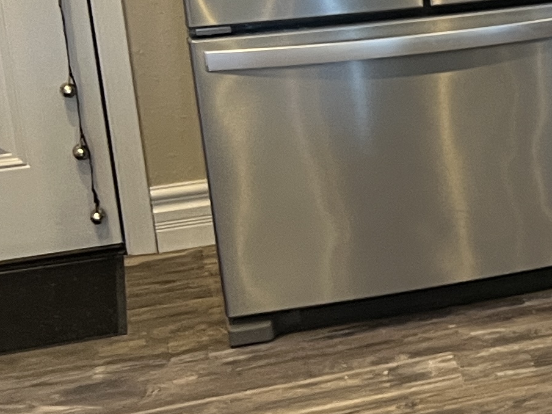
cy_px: 3
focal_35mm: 116
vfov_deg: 12.6
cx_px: 1204
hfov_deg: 13.6
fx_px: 1850
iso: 160
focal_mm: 5.7
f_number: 1.5
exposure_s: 1/60
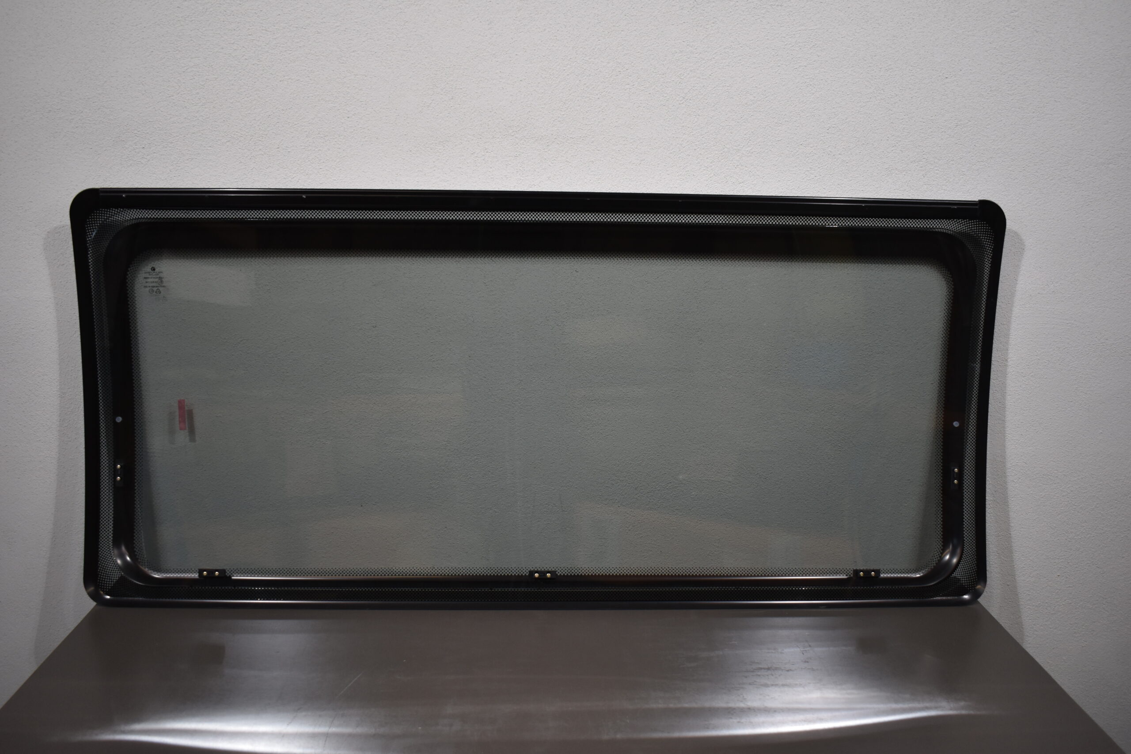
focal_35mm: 33
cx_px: 566
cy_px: 377
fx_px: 1037
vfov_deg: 40.0
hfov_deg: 57.2
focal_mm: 22
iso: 560
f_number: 3.8
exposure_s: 1/250
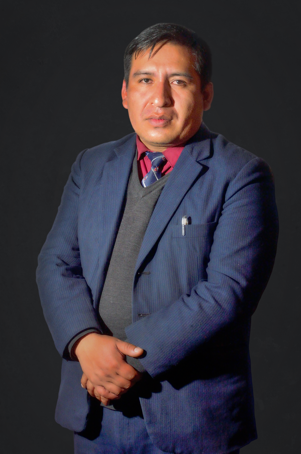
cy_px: 227
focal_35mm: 75
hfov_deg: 18.1
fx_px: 945
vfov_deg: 27.0
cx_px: 150
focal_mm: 50
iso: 100
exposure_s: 1/250
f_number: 14
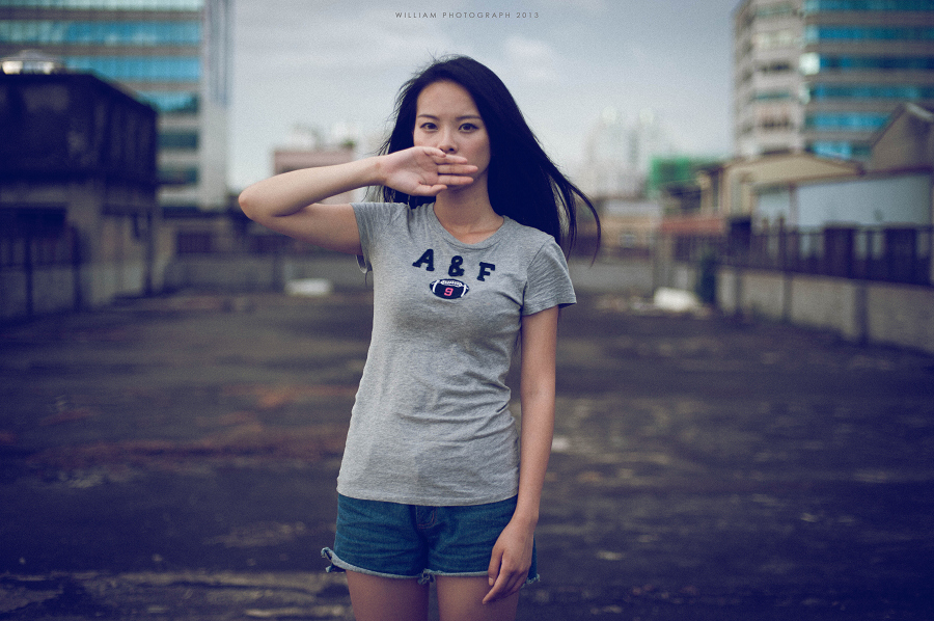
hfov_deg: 39.6
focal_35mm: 50
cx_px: 467
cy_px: 310
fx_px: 1296
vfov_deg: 26.9
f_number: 1.8
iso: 100
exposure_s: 1/500
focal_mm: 50
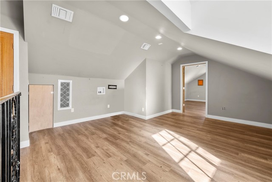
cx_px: 136
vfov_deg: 81.2
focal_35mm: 14
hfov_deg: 104.2
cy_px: 91
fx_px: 106
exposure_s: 1/3
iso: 250
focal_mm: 14
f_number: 9
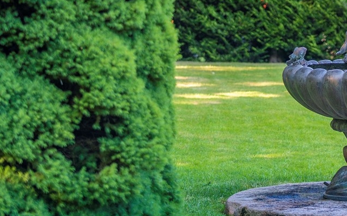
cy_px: -79
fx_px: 1787
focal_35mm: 189
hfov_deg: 10.9
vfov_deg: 6.9
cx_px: 392
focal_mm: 70
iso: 200
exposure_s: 1/80
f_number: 2.8
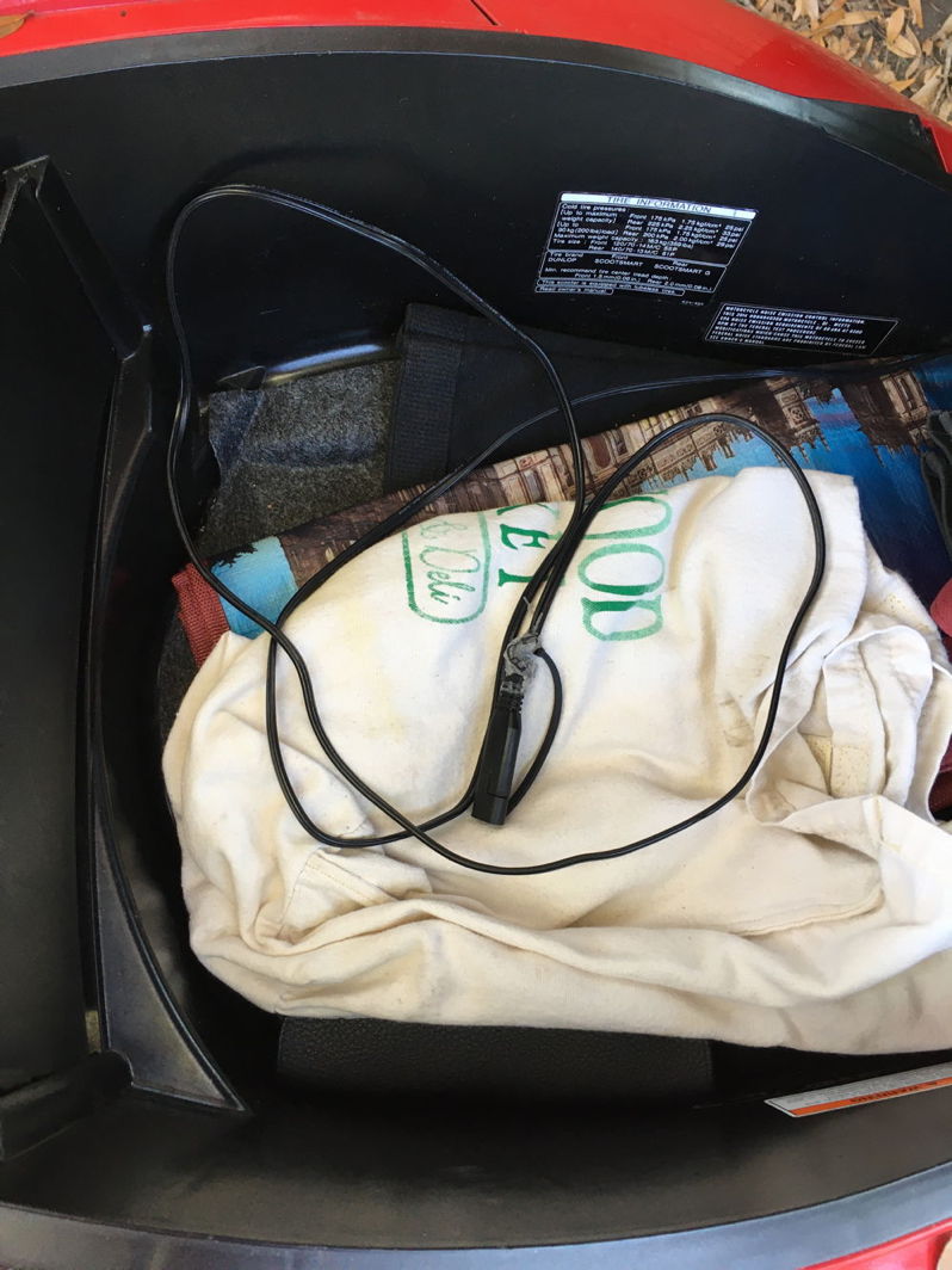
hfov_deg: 48.2
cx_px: 476
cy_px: 635
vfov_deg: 61.7
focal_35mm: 29
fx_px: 1063
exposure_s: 1/30
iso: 50
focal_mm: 4.15
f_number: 2.2
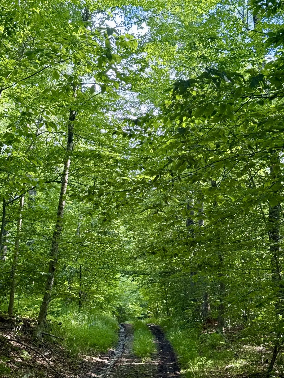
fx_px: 525
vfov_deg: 39.7
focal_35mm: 48
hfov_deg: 30.3
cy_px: 189
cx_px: 142
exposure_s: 1/231
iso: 100
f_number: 1.78
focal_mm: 6.76
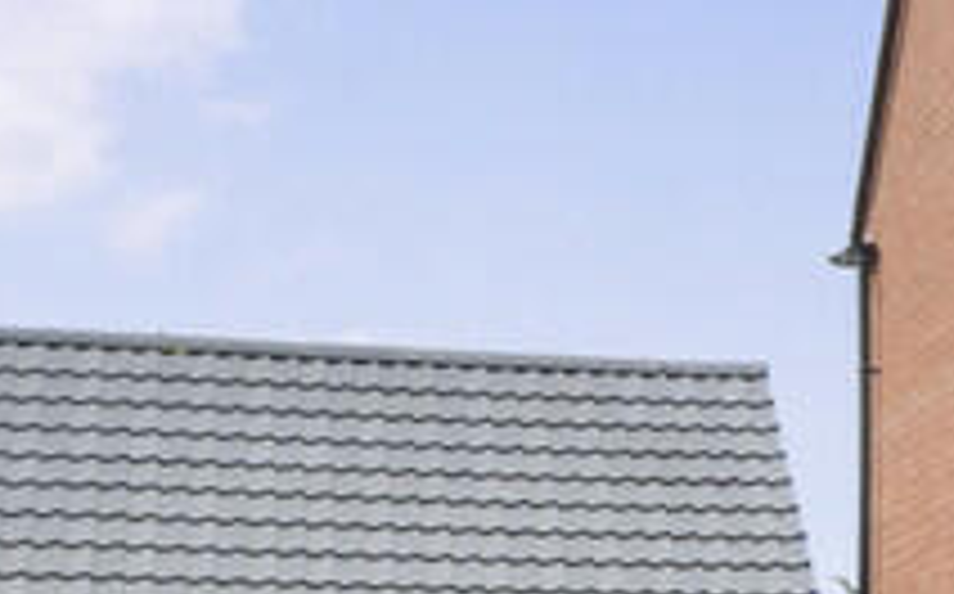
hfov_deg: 12.0
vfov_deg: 8.8
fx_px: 3844
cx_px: 2106
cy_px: 632
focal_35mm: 148
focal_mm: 20
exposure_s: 1/30
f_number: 14
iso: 100
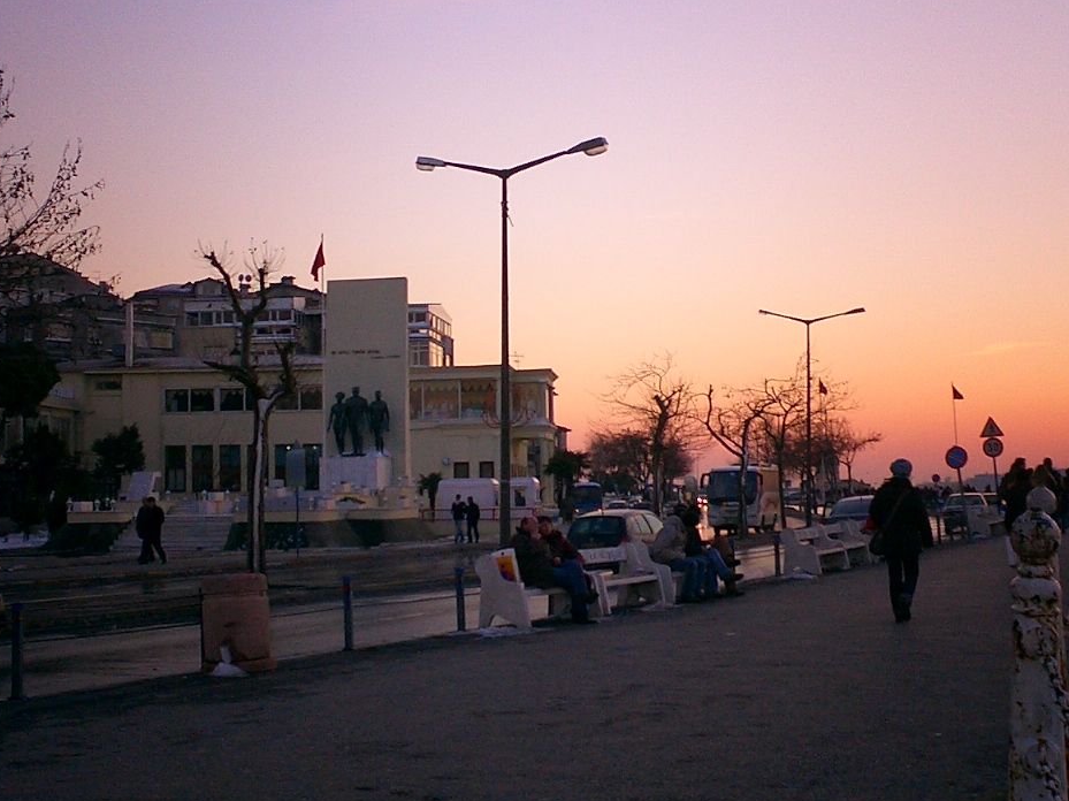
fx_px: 1574
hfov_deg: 37.5
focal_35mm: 51
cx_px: 517
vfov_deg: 28.5
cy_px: 383
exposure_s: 1/160
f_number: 3.5
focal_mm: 5.6
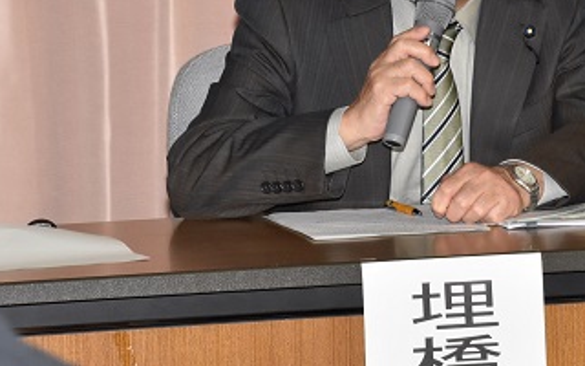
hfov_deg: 4.6
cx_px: 409
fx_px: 7350
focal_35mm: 461
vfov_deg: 2.8
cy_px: 57
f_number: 8
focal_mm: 140
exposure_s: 1/60
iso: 1600
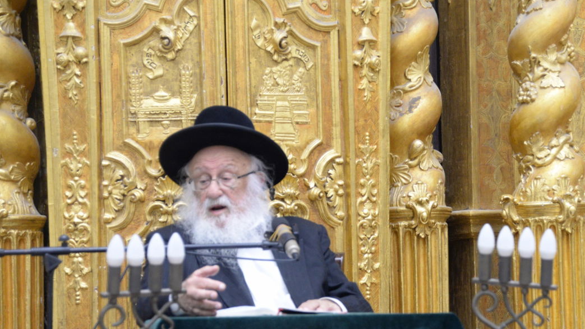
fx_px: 2792
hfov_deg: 12.0
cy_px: 220
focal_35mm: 180
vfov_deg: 6.7
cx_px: 350
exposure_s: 1/200
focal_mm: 140
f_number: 5.6
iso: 3200
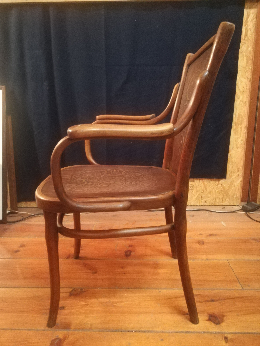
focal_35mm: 26
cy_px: 173
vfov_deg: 67.3
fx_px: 260
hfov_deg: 53.1
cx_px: 130
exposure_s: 1/14.3
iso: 1600
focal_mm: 3.83
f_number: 2.2
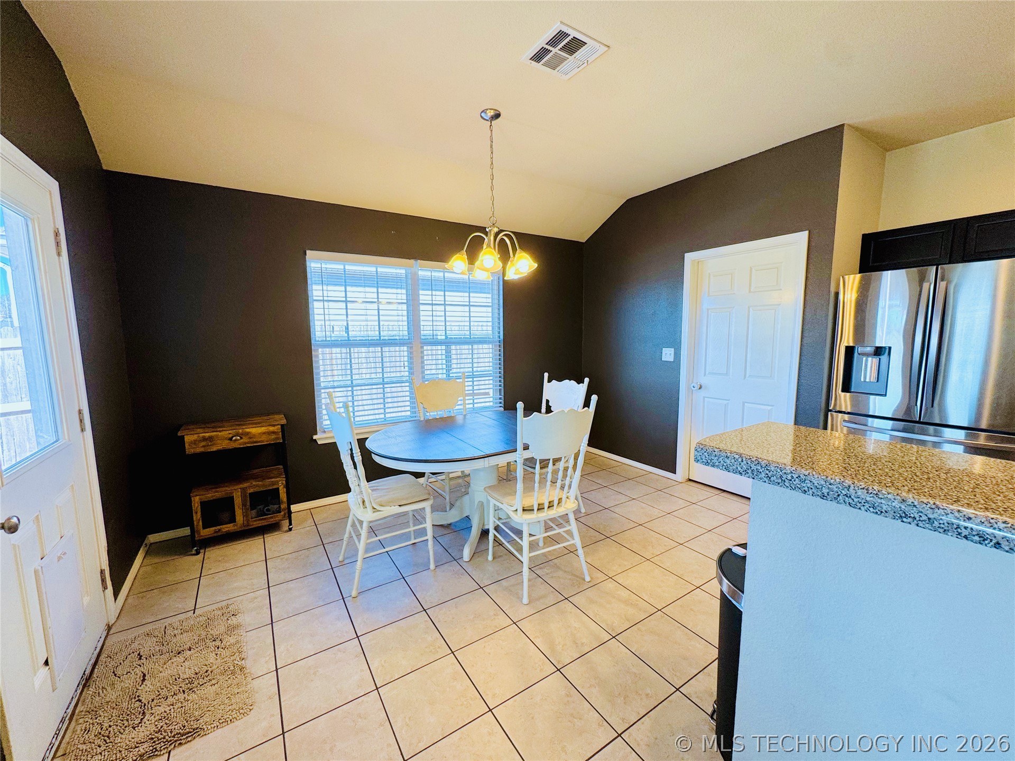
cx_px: 508
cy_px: 380
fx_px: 411
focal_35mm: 14
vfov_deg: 85.7
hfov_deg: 102.1
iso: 80
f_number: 2.2
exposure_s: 1/120
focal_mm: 2.22
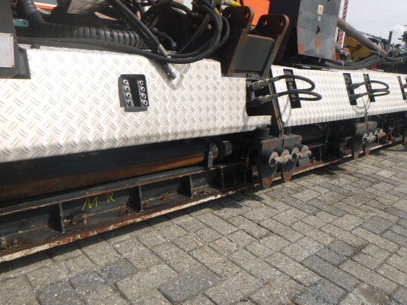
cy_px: 141
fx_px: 341
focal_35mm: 29
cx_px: 219
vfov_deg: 48.2
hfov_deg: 61.6
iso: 100
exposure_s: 1/500
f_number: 3.9
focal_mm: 4.5
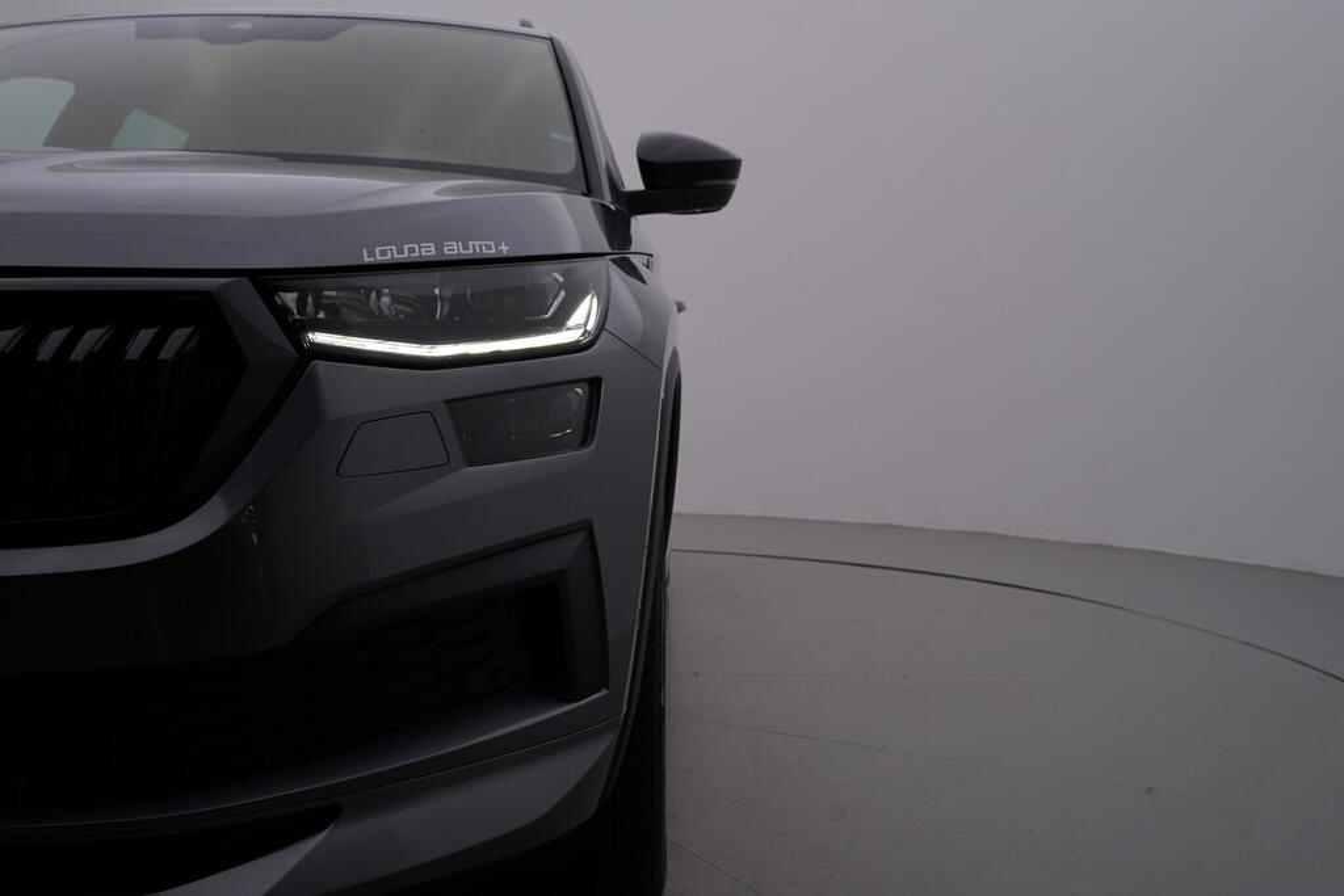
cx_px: 672
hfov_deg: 53.1
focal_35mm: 36
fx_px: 1344
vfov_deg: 36.9
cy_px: 448
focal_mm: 24
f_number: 5.6
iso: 125
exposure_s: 1/160
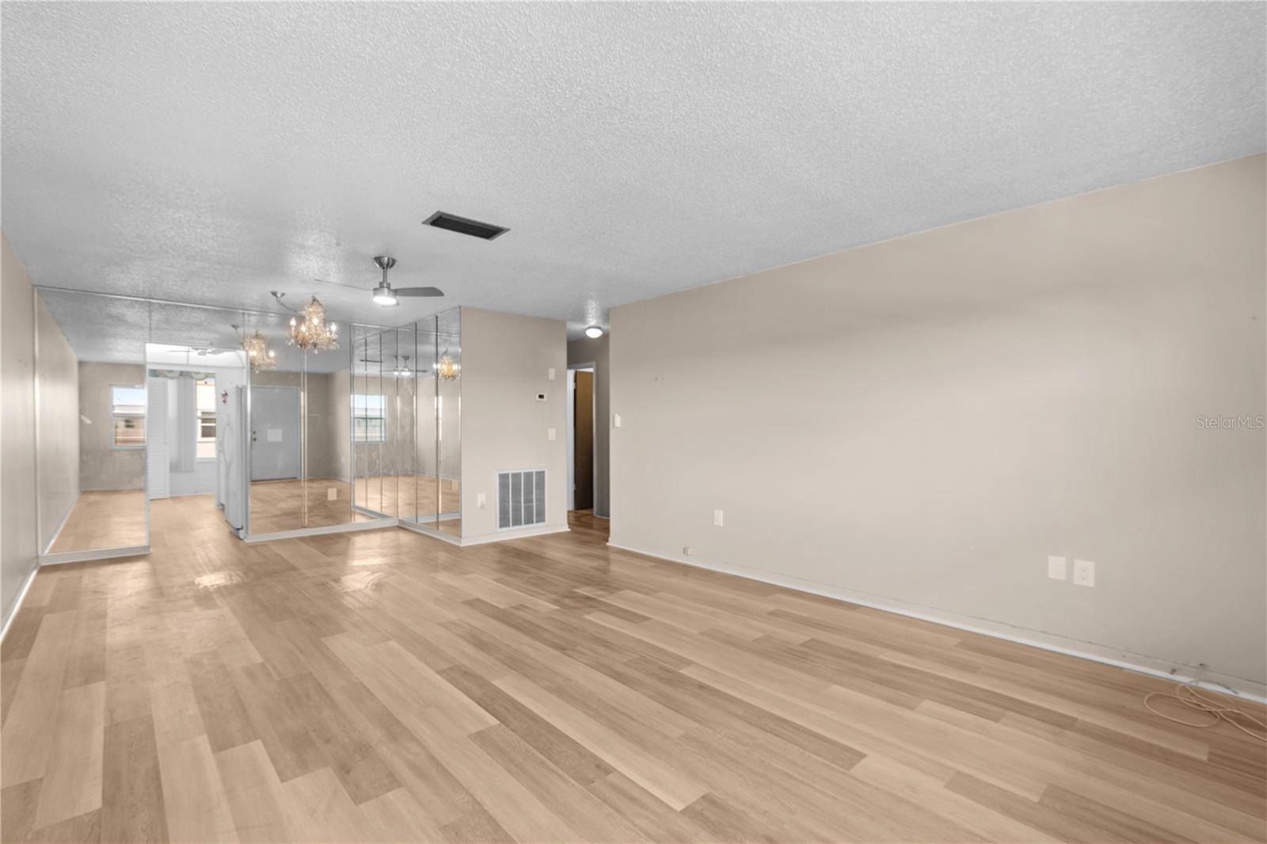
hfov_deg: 100.4
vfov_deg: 77.3
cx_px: 634
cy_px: 422
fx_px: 528
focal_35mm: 15
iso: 100
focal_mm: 10
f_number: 7.1
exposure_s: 1/1.67
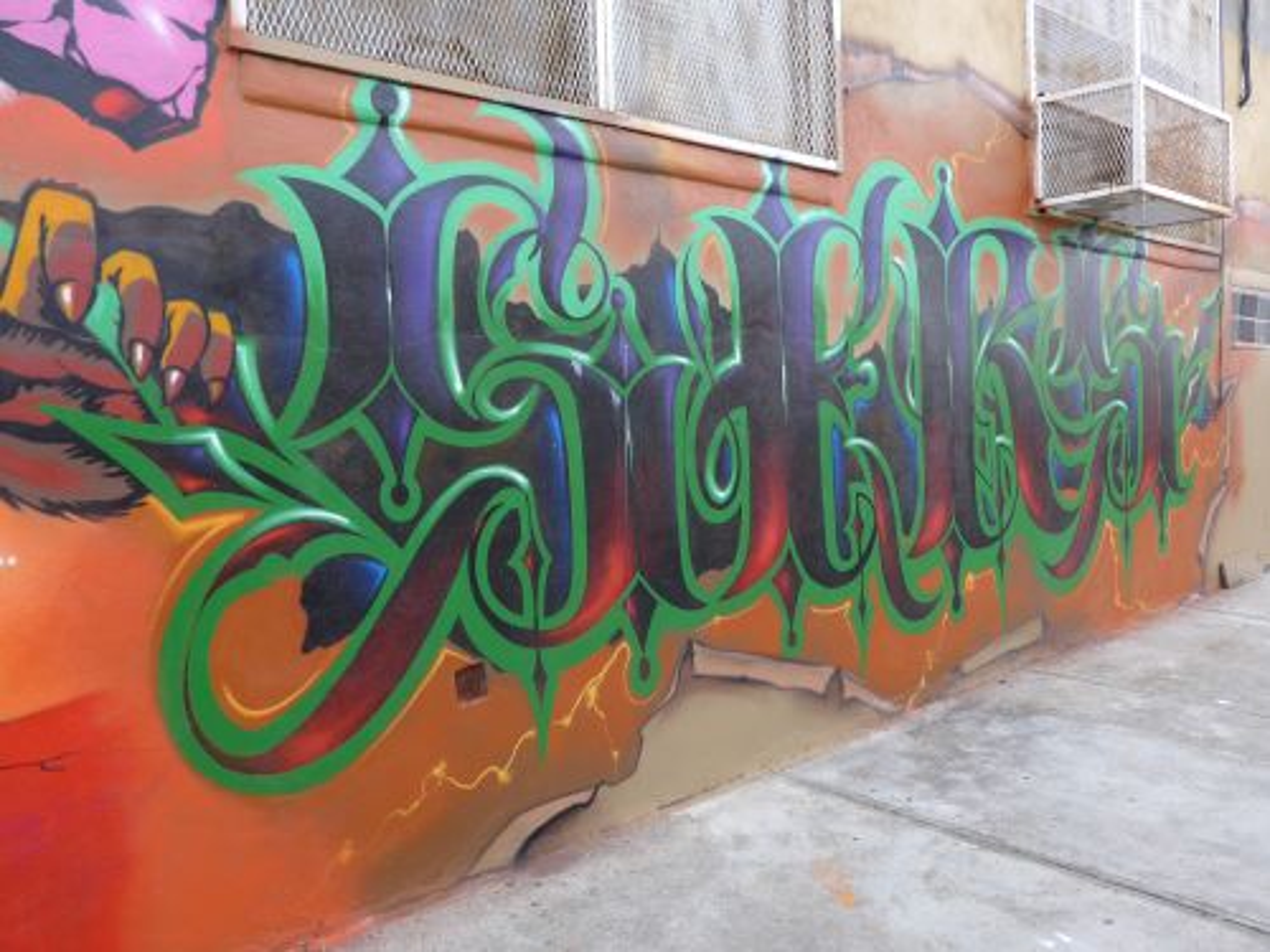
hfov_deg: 61.7
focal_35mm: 29
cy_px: 476
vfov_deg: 48.2
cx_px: 635
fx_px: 1064
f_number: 2.8
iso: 80
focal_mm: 6
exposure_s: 1/125
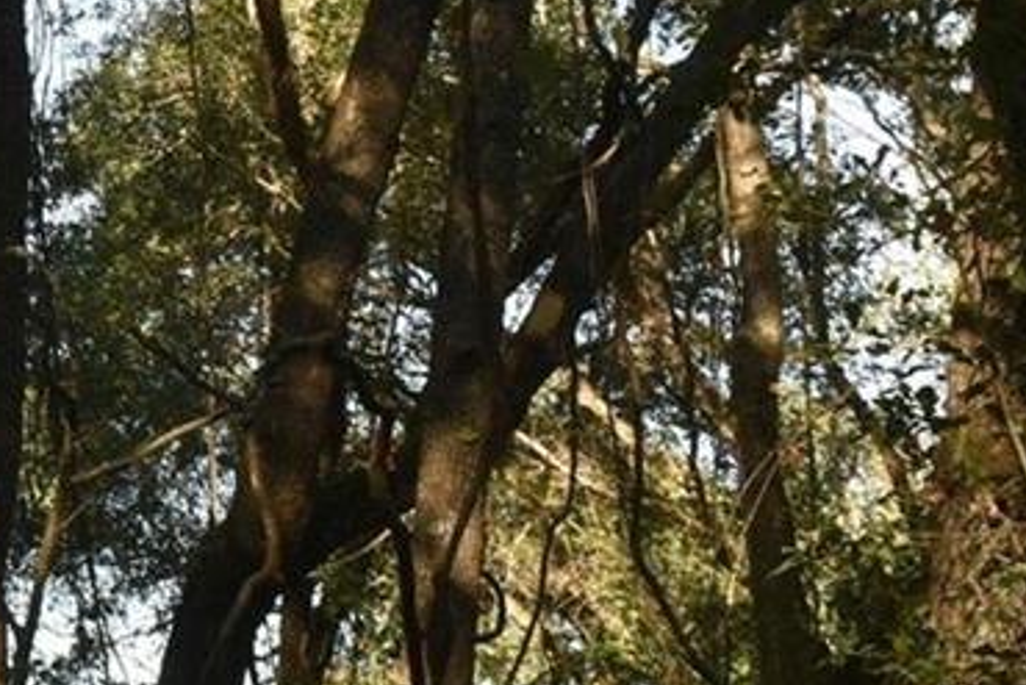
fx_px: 4253
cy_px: 177
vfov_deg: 9.2
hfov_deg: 12.8
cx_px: -660
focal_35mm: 149
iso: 200
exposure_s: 1/250
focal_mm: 23
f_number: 6.3
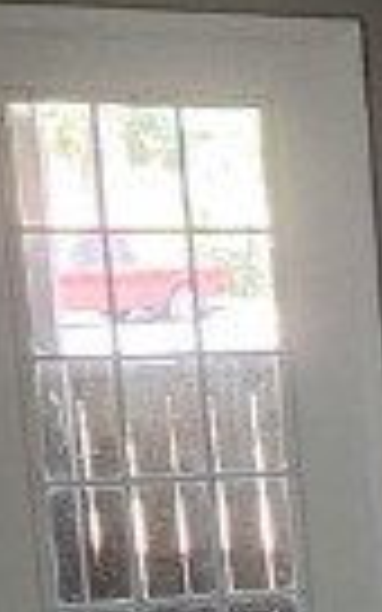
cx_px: 1389
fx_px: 1732
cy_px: 513
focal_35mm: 104
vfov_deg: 19.7
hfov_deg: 8.6
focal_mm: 2.2
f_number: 2.2
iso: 400
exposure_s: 1/60
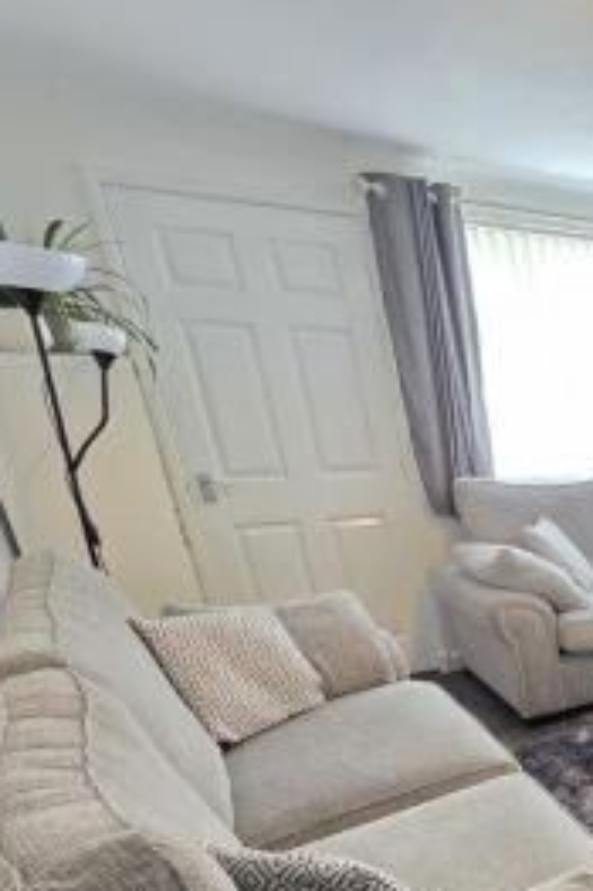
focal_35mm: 30
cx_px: 842
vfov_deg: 57.6
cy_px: 706
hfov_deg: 30.1
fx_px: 742
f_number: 1.9
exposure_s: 1/33.3
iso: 1000
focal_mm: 2.2
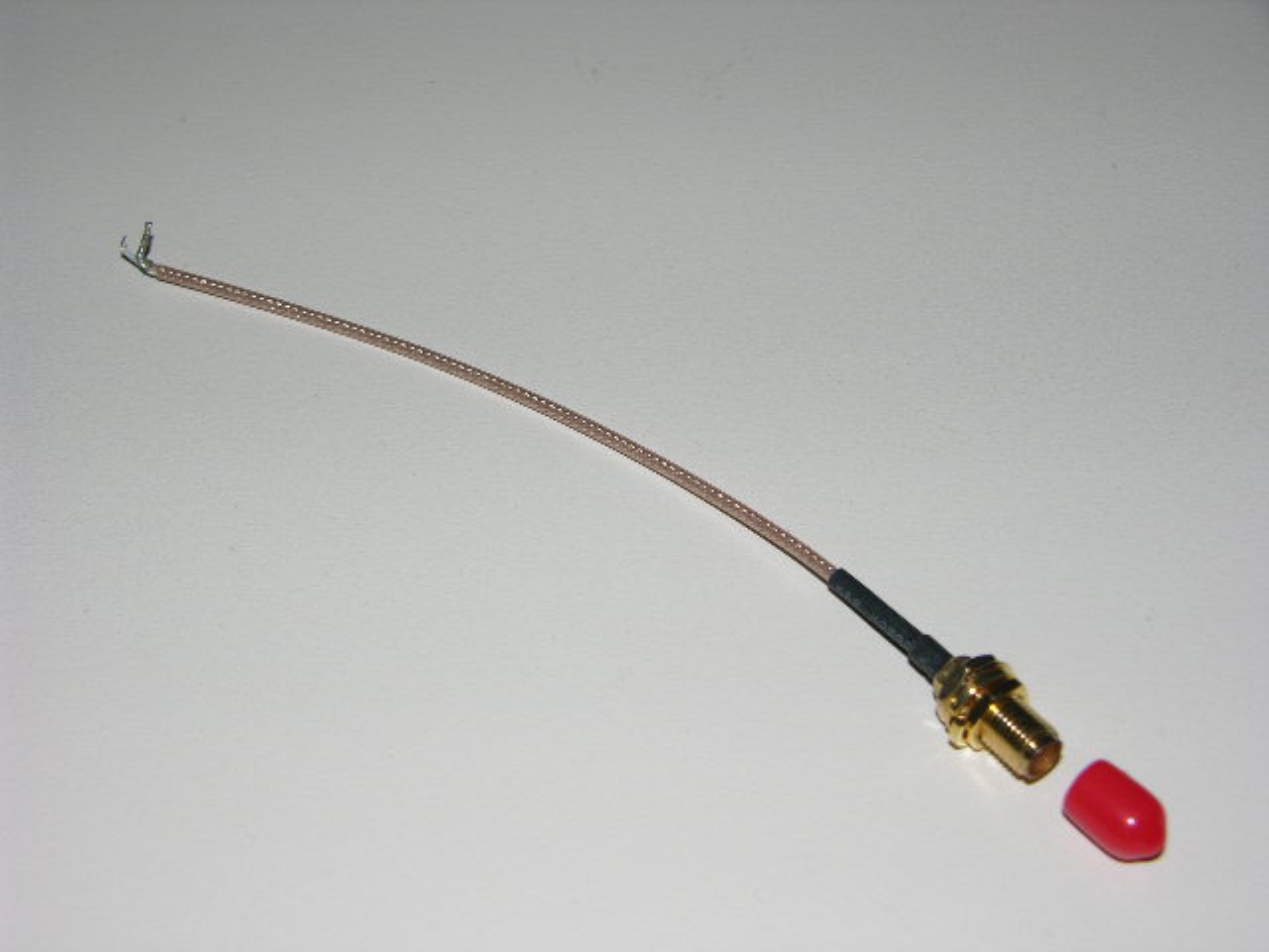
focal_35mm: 62
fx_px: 2273
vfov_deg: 23.7
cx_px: 634
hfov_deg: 31.2
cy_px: 476
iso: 50
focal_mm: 15.7
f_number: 4.5
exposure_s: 1/120
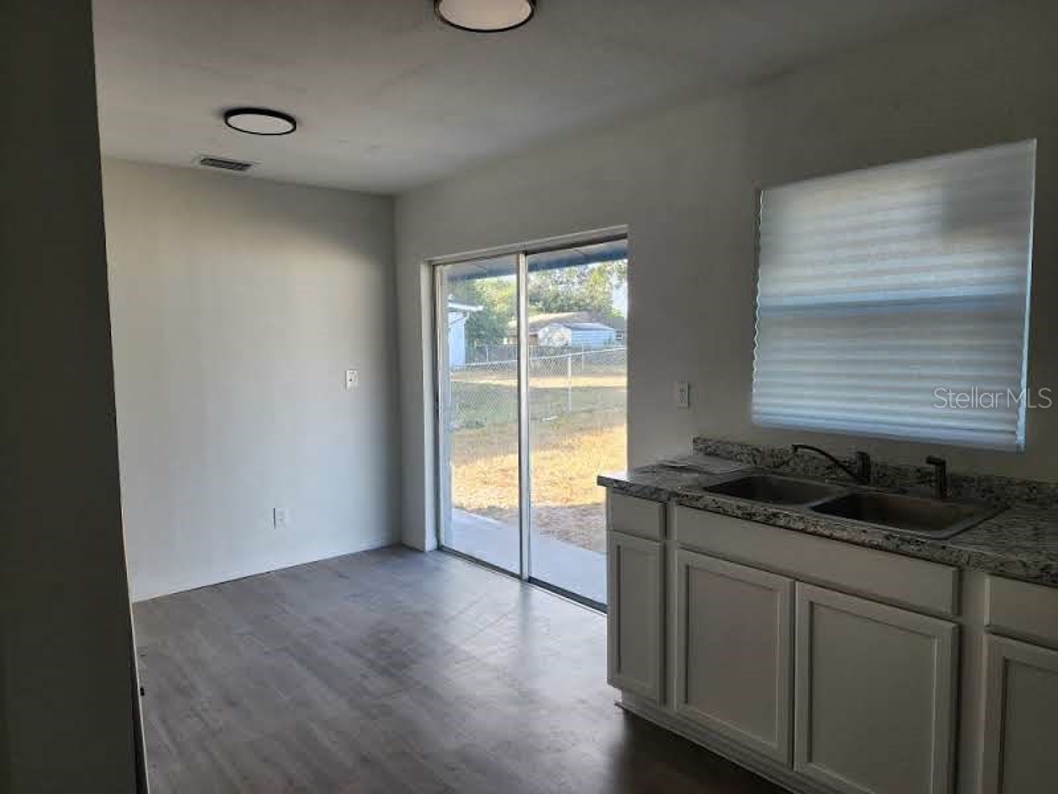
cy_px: 397
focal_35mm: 23
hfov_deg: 73.9
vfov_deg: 58.9
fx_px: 703
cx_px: 529
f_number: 1.8
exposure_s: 1/180
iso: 64
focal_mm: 6.4
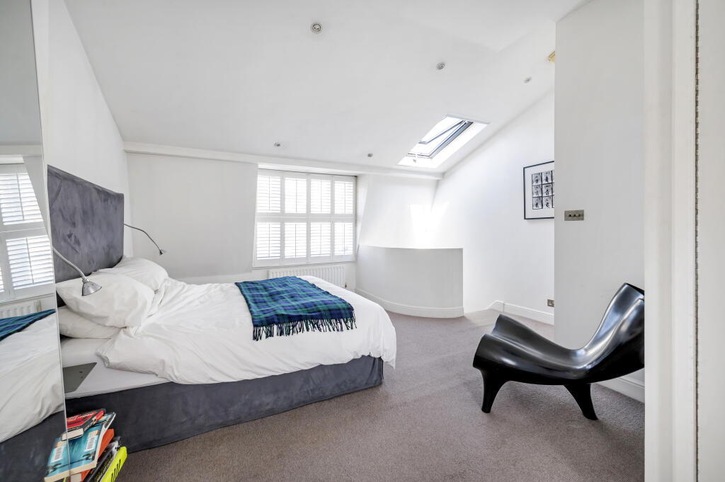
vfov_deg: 81.1
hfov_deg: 104.3
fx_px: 282
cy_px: 241
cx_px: 362
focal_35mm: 14
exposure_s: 1/20
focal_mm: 14
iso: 400
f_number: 9
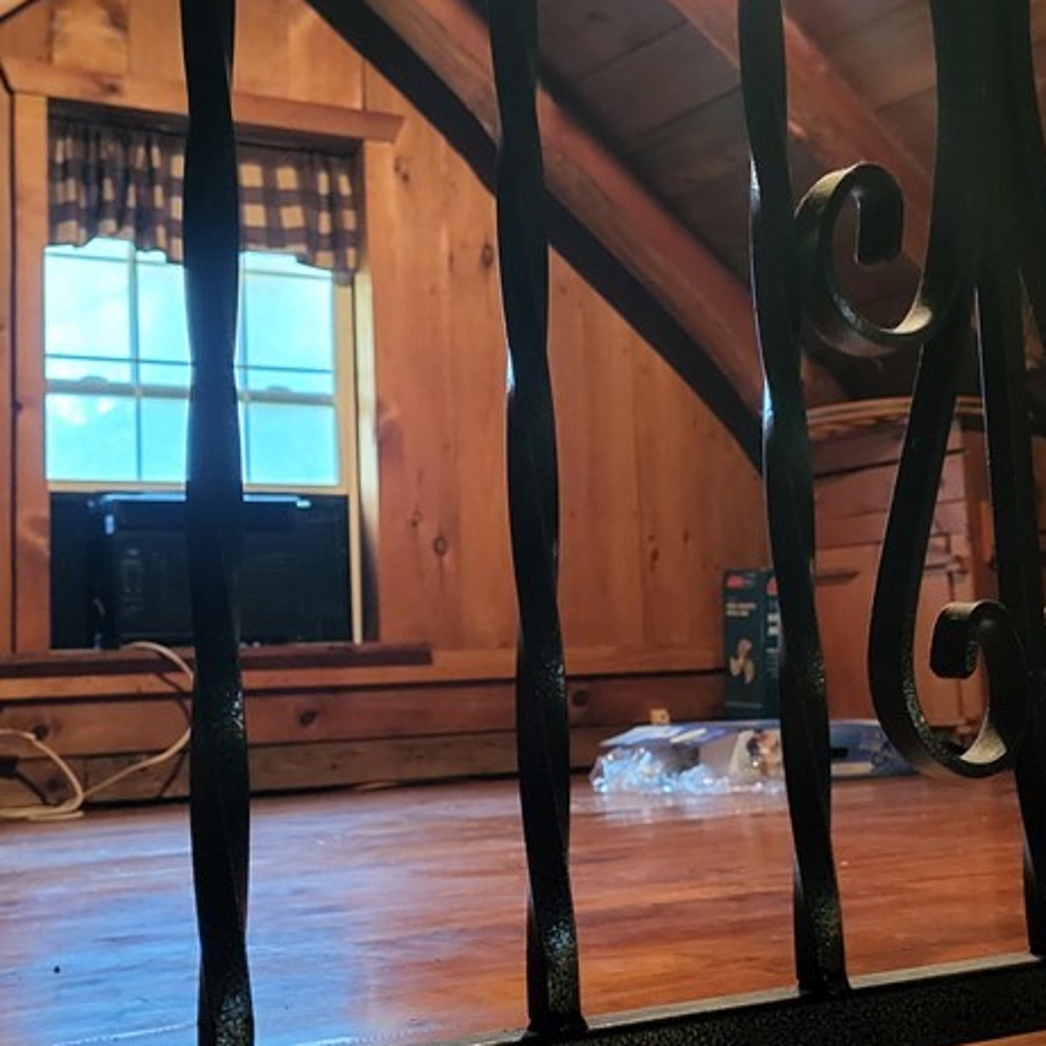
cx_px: 551
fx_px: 1744
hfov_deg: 33.4
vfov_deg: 33.3
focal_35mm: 51
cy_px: 429
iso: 800
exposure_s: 1/24
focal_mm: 5.4
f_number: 1.8
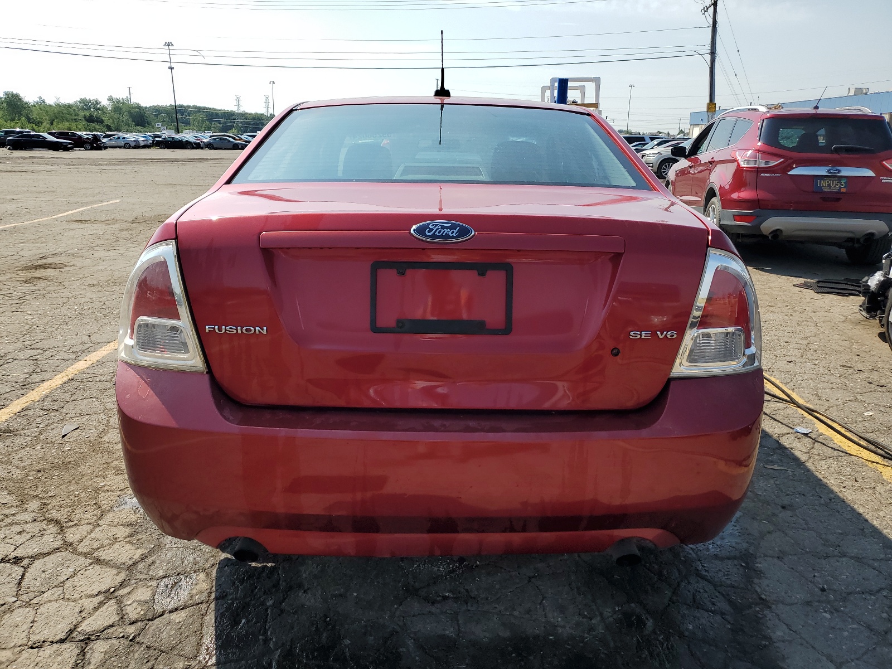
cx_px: 446
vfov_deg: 53.1
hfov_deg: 67.3
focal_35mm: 26
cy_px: 334
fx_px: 670
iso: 50
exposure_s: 1/3333
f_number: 1.5
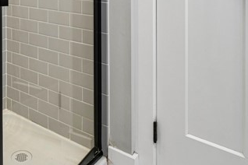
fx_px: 282
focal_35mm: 41
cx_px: 32
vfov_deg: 27.6
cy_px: -45
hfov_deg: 43.9
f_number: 8
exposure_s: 1/4
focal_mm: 12
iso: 200
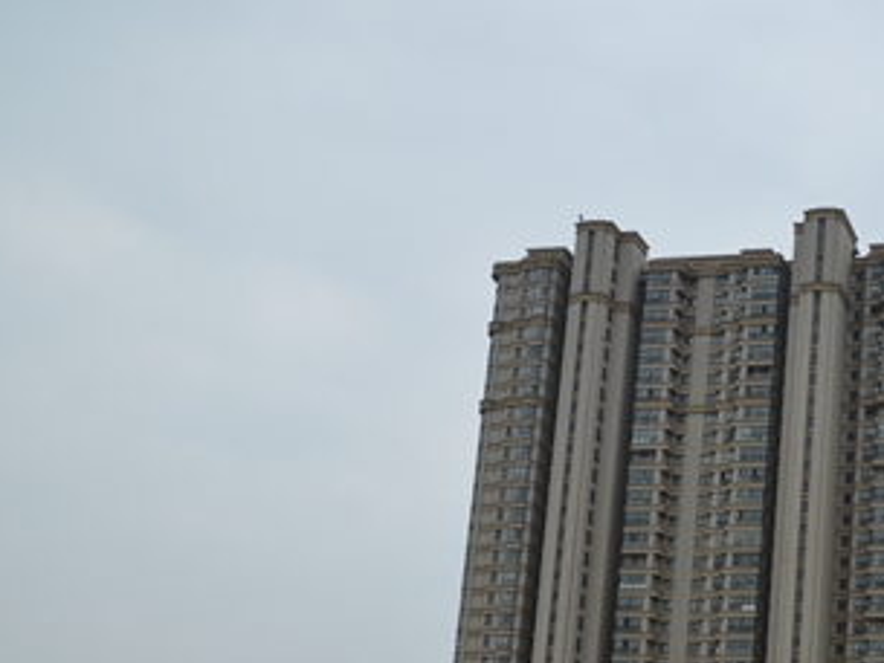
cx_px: 942
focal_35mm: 53
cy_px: 604
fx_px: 1354
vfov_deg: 26.6
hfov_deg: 32.4
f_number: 6.3
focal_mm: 16
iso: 200
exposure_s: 1/160
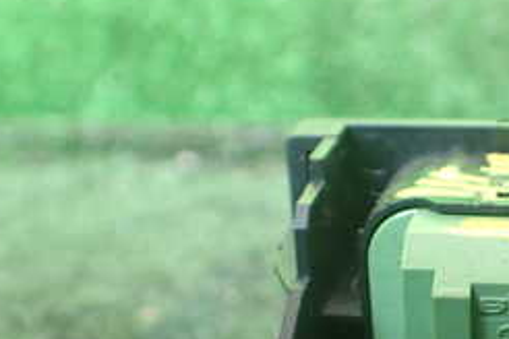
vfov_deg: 17.6
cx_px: 521
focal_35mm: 76
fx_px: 1074
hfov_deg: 25.2
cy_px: 318
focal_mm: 5.4
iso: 500
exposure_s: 1/125
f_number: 2.3
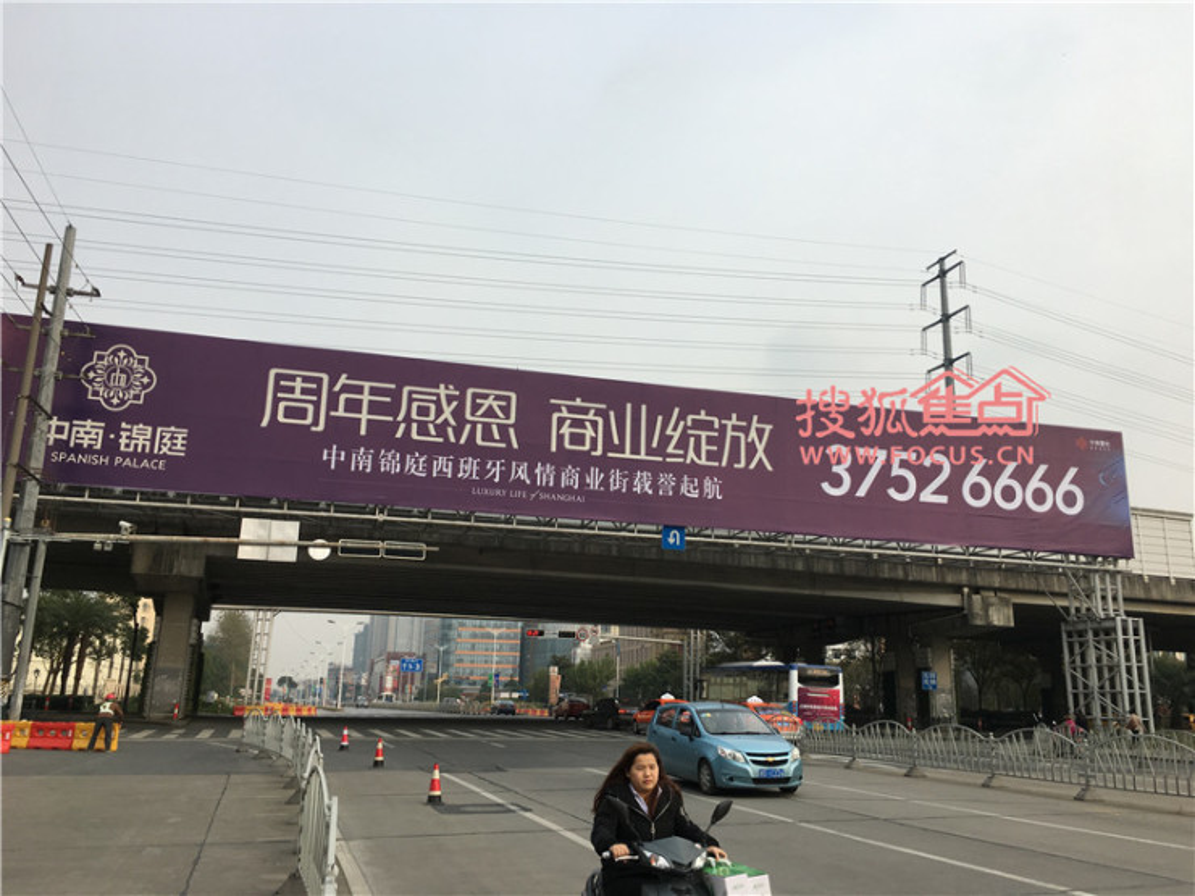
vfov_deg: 48.2
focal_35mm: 29
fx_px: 1001
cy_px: 448
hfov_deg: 61.7
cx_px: 598
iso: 25
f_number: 2.2
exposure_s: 1/1131
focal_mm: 4.15
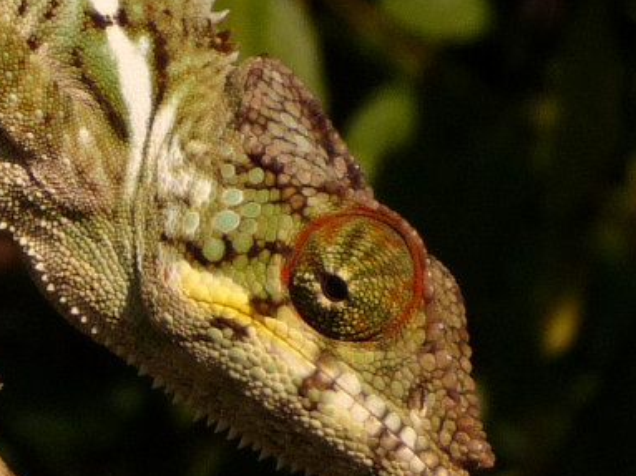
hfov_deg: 18.6
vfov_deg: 14.1
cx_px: 156
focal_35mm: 105
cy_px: 236
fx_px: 1929
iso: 100
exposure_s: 1/1300
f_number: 4.5
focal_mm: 11.3
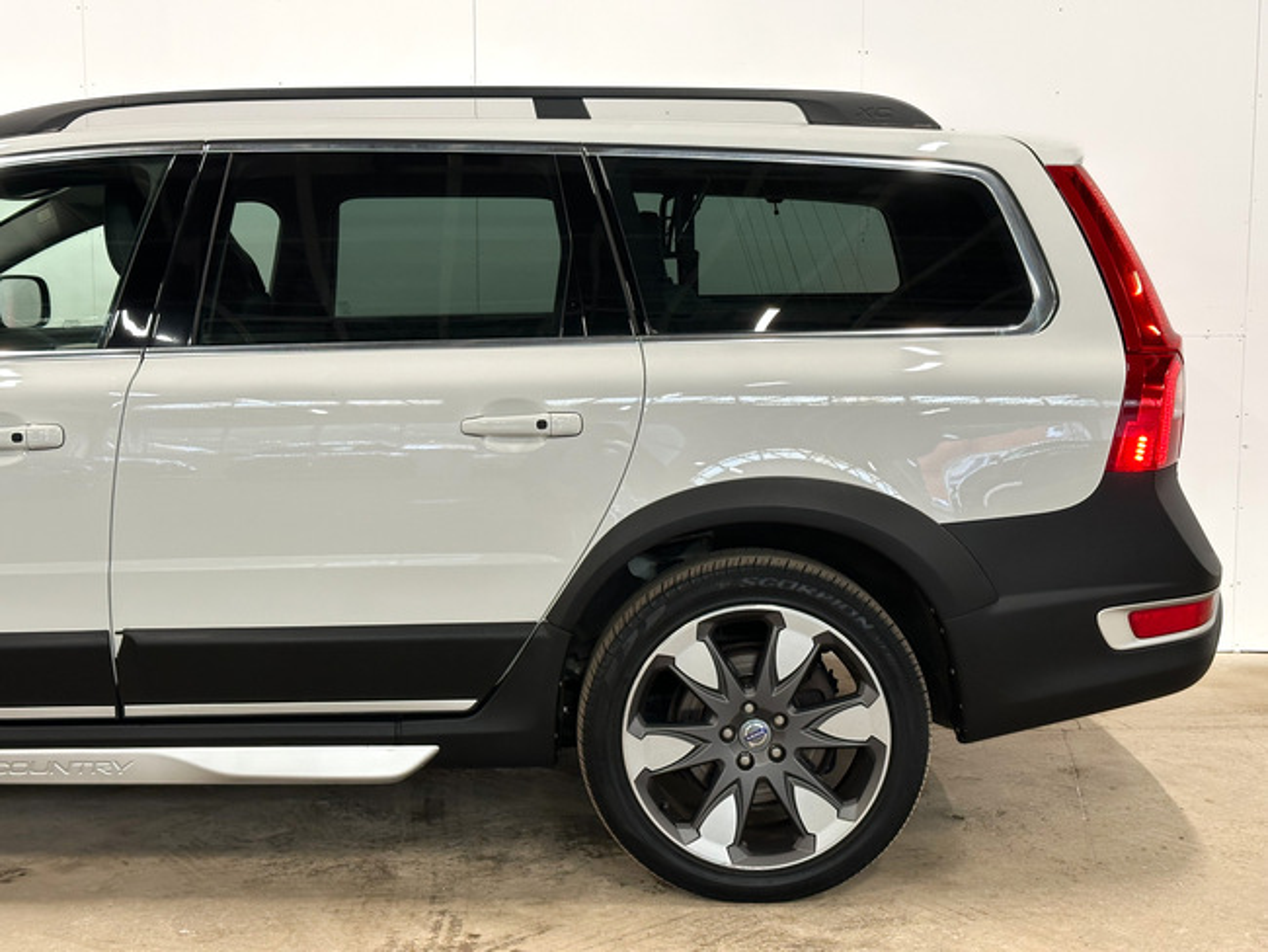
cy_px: 476
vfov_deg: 30.3
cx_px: 634
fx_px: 1759
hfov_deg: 39.6
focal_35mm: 48
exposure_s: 1/50
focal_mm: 6.86
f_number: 1.8
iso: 125
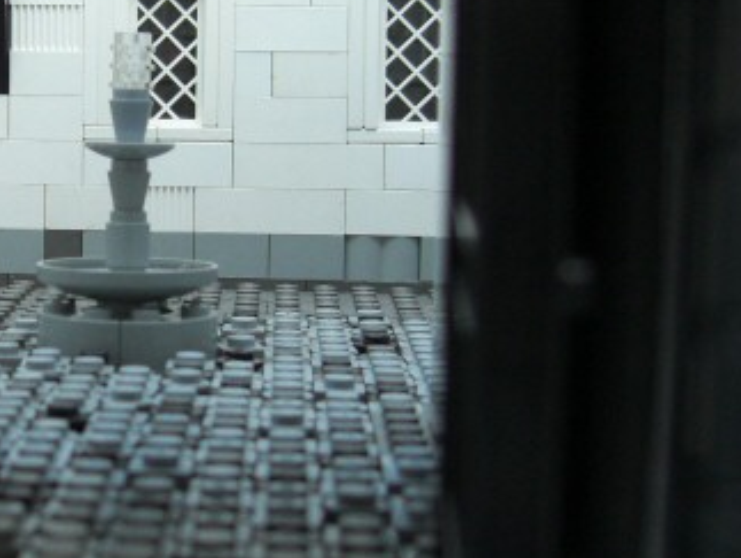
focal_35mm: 94
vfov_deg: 15.7
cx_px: 16
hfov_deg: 20.2
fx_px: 2014
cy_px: 211
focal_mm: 7.9
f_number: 2.8
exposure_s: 1/60
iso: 200
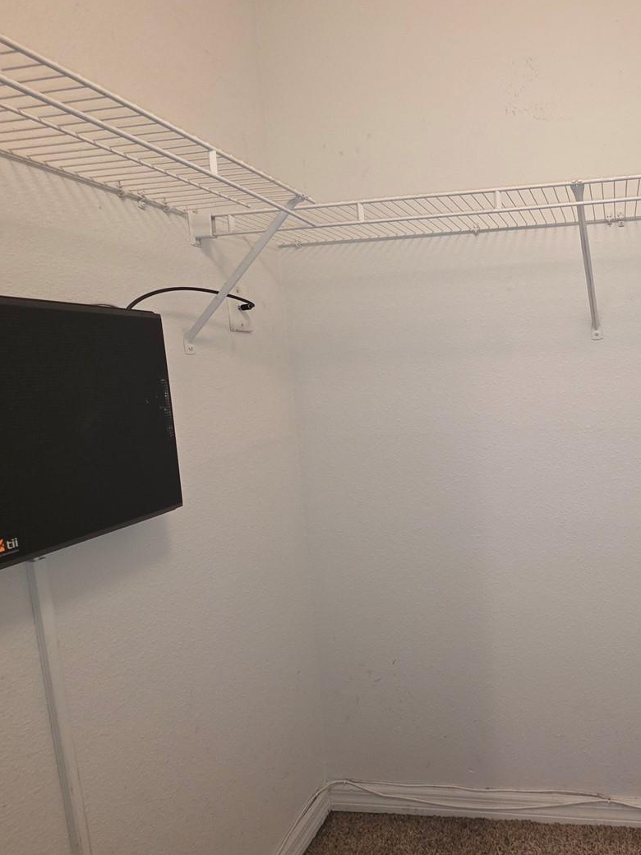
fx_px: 494
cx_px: 545
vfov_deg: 81.7
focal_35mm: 20
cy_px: 418
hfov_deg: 58.8
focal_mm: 2.2
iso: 200
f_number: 1.9
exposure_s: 1/30
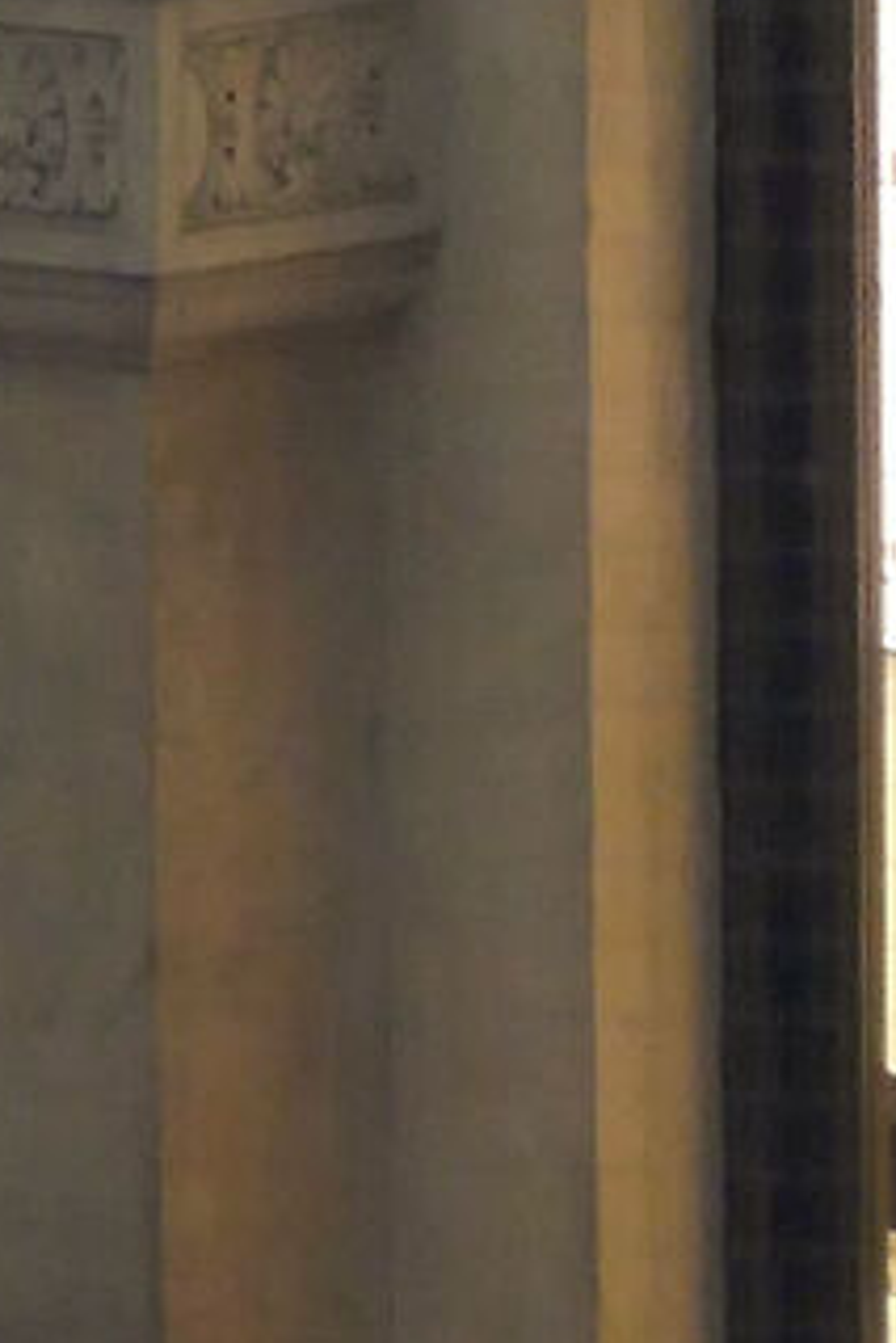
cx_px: 1720
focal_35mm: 4516
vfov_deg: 0.5
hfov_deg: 0.3
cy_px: -1873
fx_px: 168402
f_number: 5.6
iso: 800
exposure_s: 1/160
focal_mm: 300
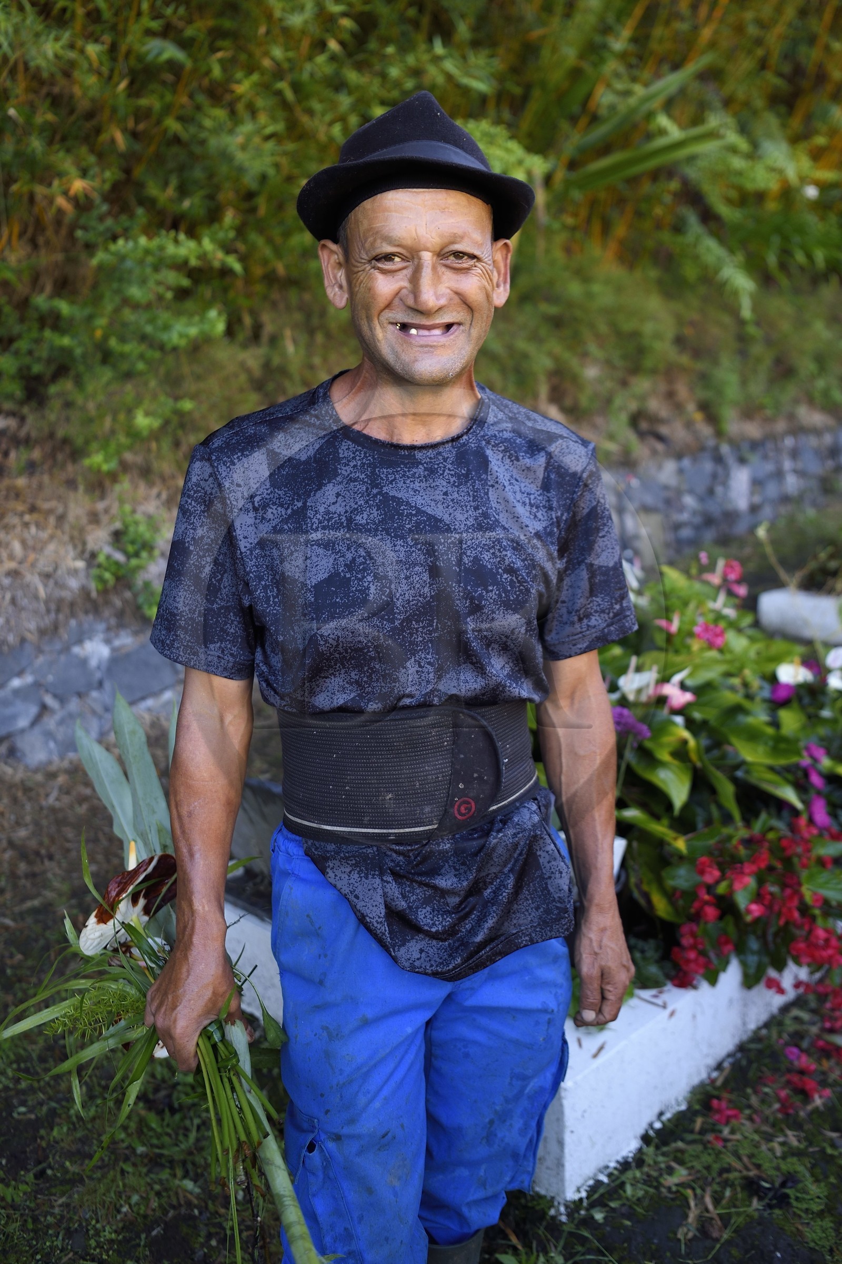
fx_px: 1052
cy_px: 632
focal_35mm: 30
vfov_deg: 61.9
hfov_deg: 43.6
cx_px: 421
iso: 200
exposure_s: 1/250
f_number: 2.8
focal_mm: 30
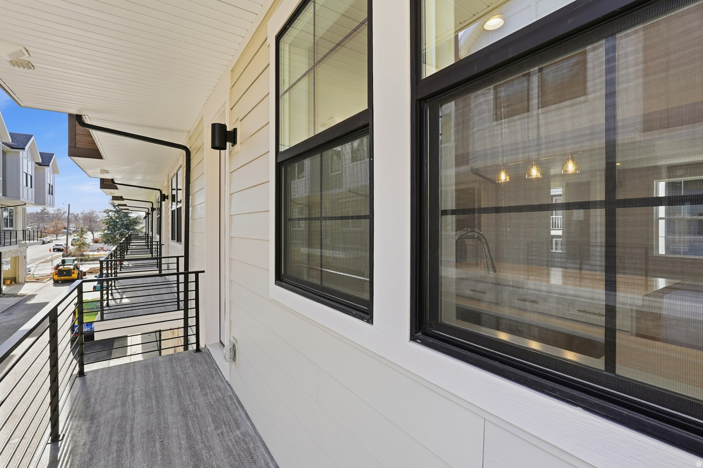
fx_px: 312
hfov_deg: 96.7
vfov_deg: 73.7
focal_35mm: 16
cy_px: 234
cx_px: 352
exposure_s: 1/1000
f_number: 10
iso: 250
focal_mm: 16
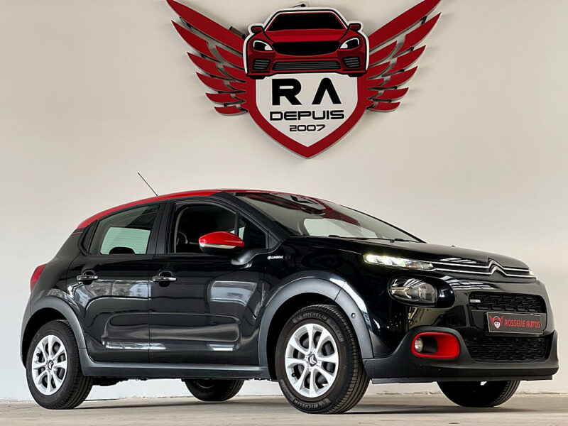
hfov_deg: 25.3
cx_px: 284
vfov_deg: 19.1
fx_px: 1263
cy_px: 213
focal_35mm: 77
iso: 200
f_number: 2.8
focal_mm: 9
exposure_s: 1/121
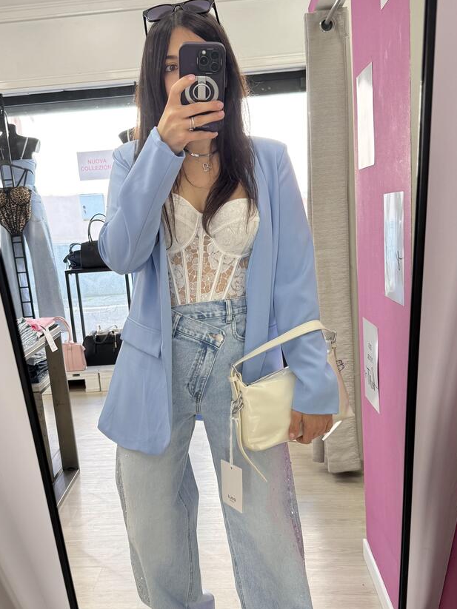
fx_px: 616
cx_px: 196
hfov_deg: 40.6
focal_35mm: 35
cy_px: 346
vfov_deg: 52.5
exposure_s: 1/100
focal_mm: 6.76
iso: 80
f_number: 1.78
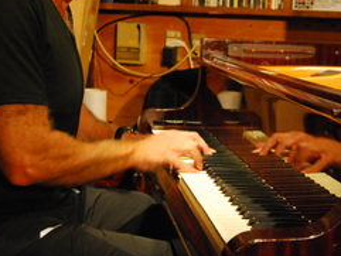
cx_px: 263
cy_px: 88
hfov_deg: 23.1
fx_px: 826
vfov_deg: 17.6
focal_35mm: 84
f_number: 5
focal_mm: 35
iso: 1600
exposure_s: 1/10
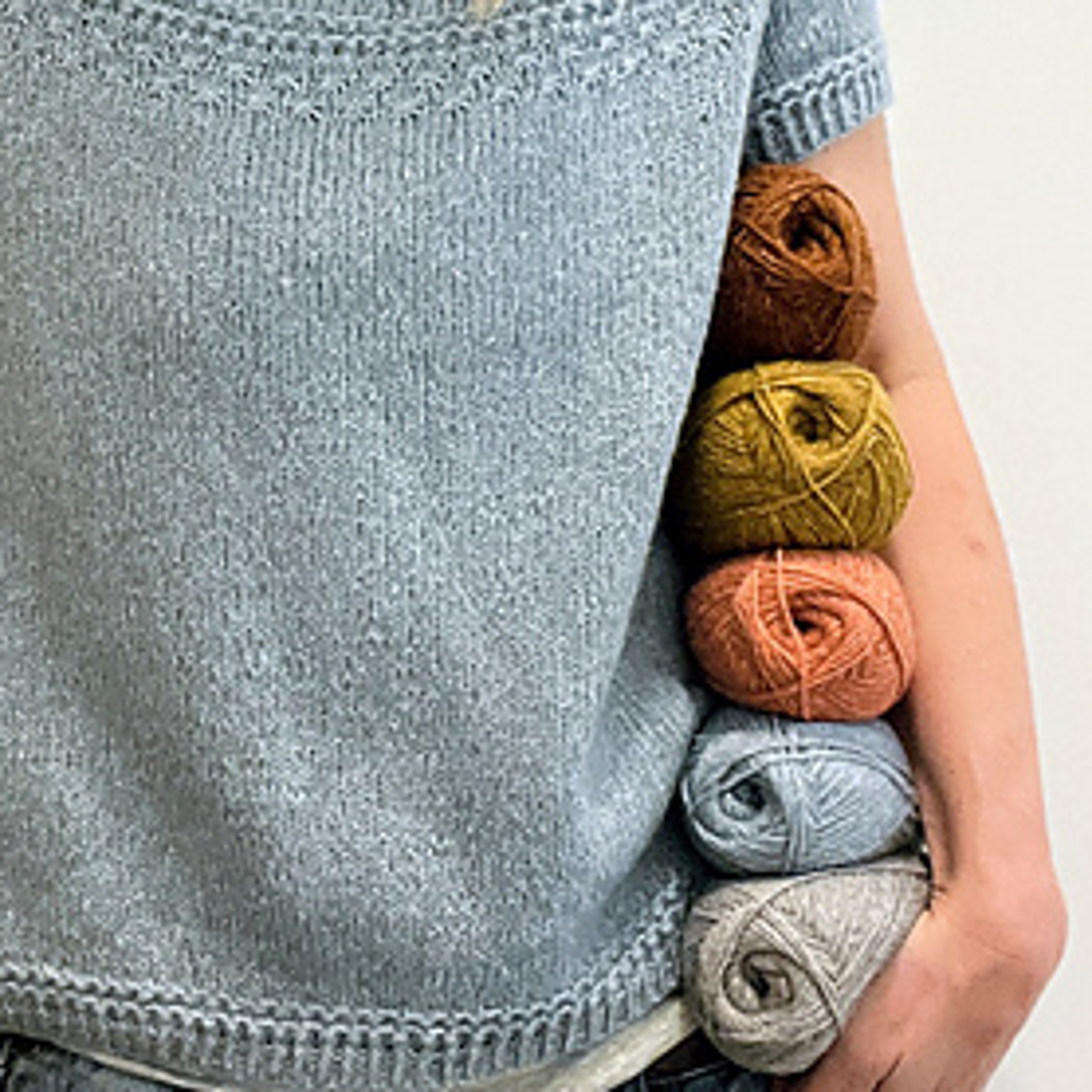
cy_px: 106
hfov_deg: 28.0
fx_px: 2177
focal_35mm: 61
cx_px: 389
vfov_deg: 27.2
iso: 320
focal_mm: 2.71
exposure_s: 1/33
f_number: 2.2
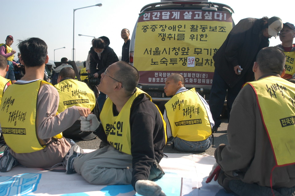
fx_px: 295
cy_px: 98
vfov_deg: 36.8
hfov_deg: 53.2
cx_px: 148
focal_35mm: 36
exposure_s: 1/1000
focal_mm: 24
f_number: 4
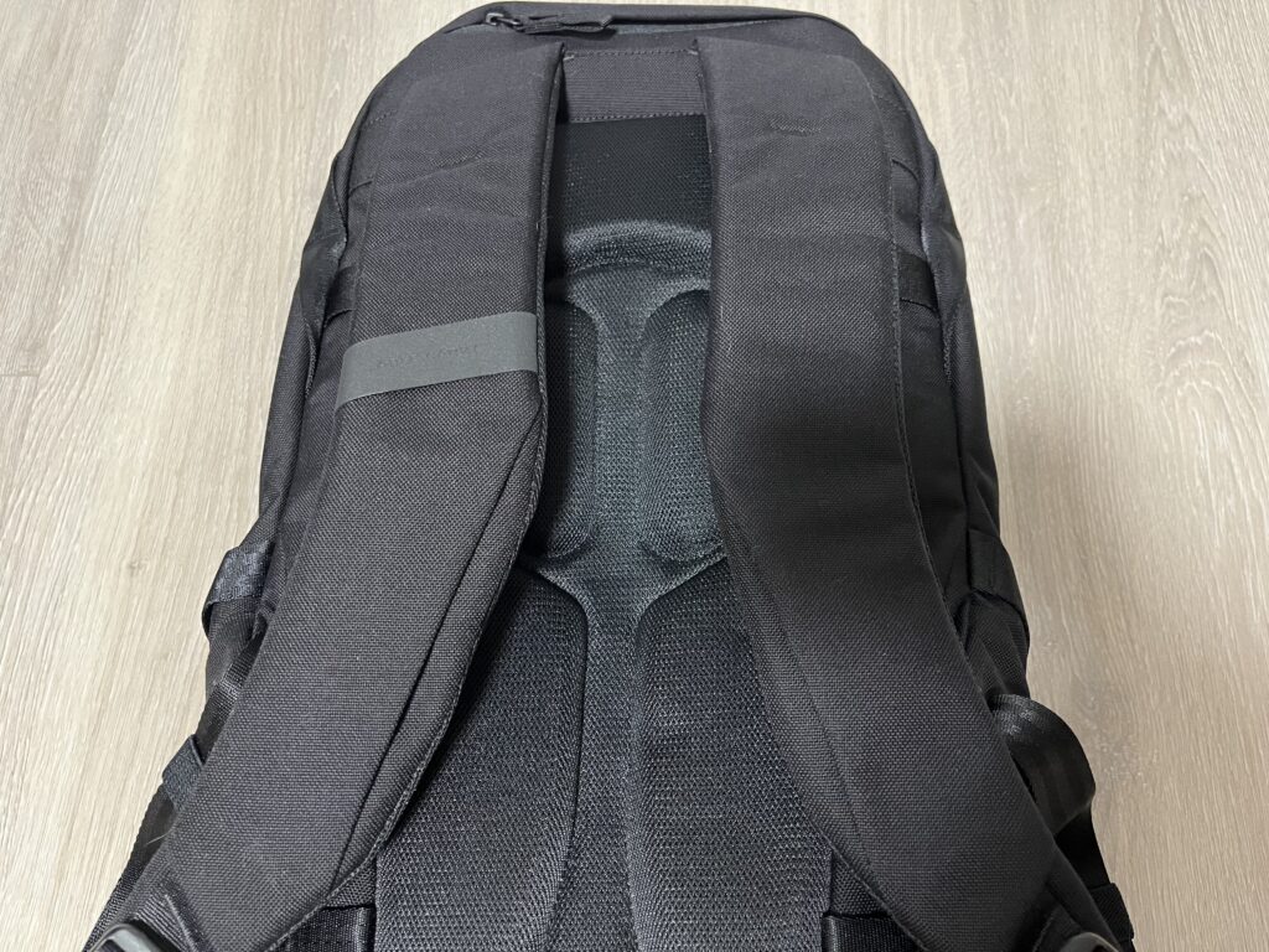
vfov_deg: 53.1
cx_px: 634
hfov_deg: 67.3
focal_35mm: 26
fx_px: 953
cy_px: 476
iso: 320
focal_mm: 5.1
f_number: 1.6
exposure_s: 1/50
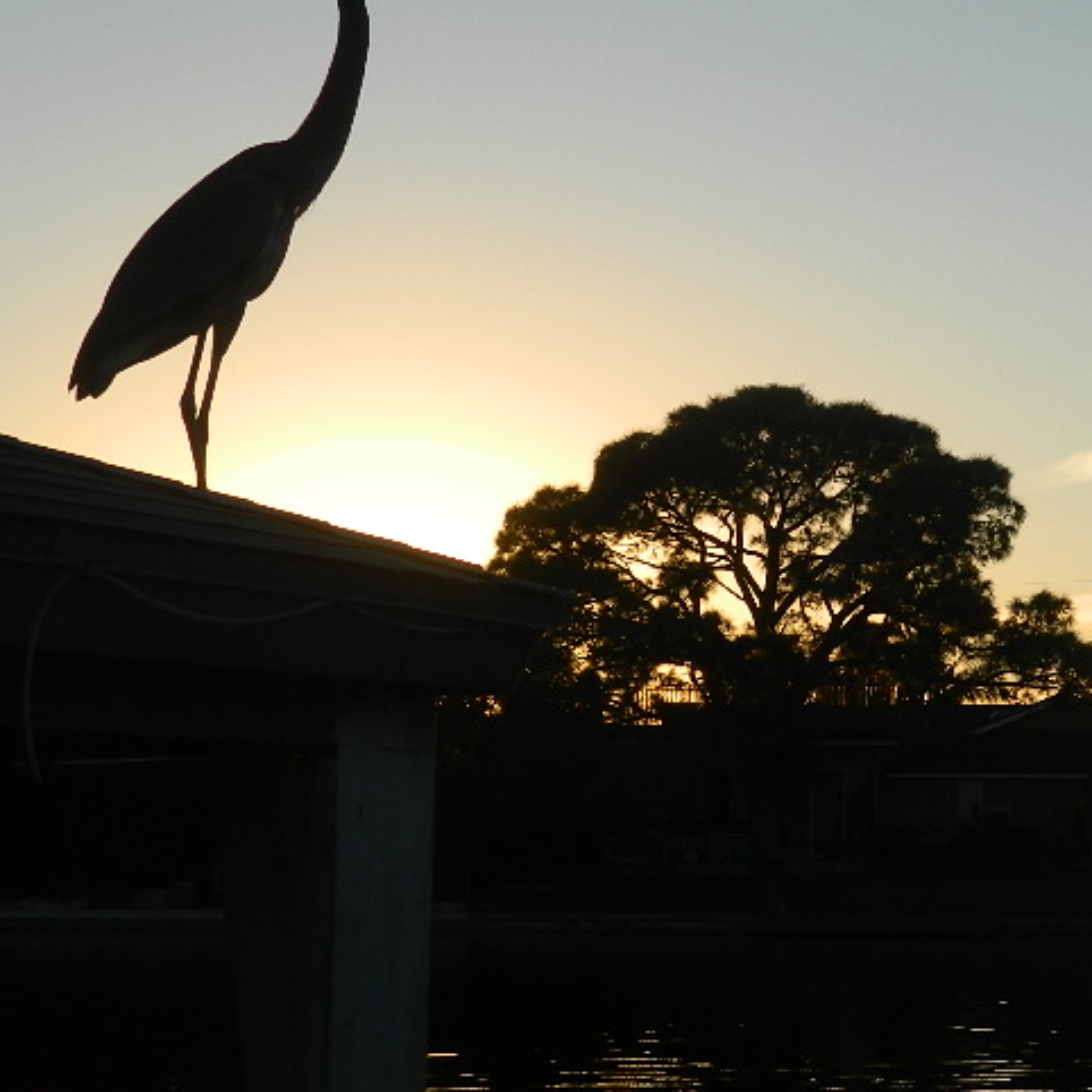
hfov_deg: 16.1
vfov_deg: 16.2
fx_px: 3819
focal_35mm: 107
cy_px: 297
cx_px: 890
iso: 80
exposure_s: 1/640
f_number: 3.8
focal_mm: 10.2
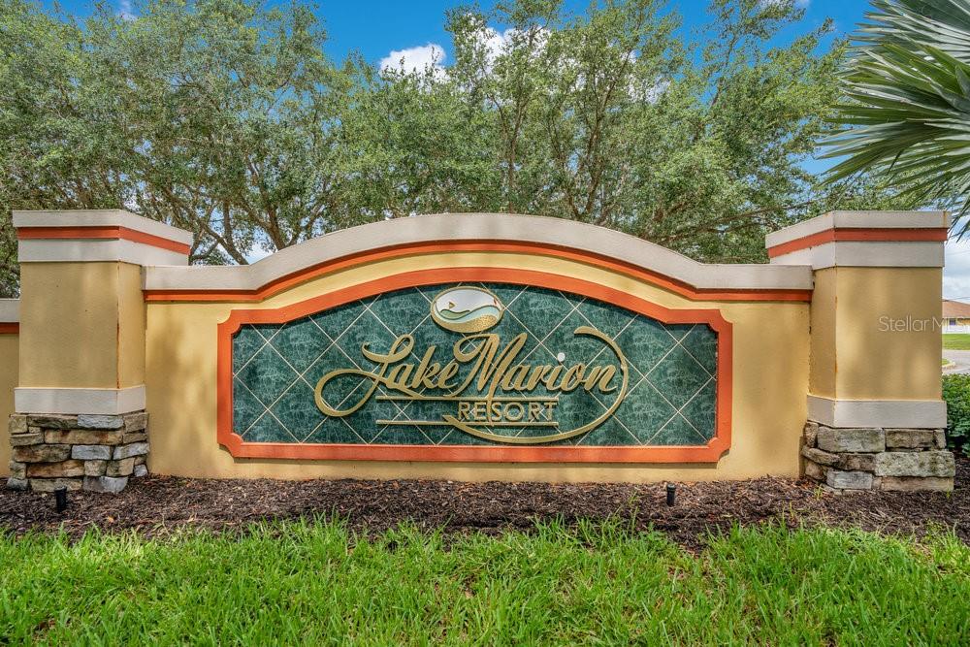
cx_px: 485
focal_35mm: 16
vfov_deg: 73.8
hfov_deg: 96.7
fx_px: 431
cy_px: 324
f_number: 7.1
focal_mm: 16
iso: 100
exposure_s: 1/100
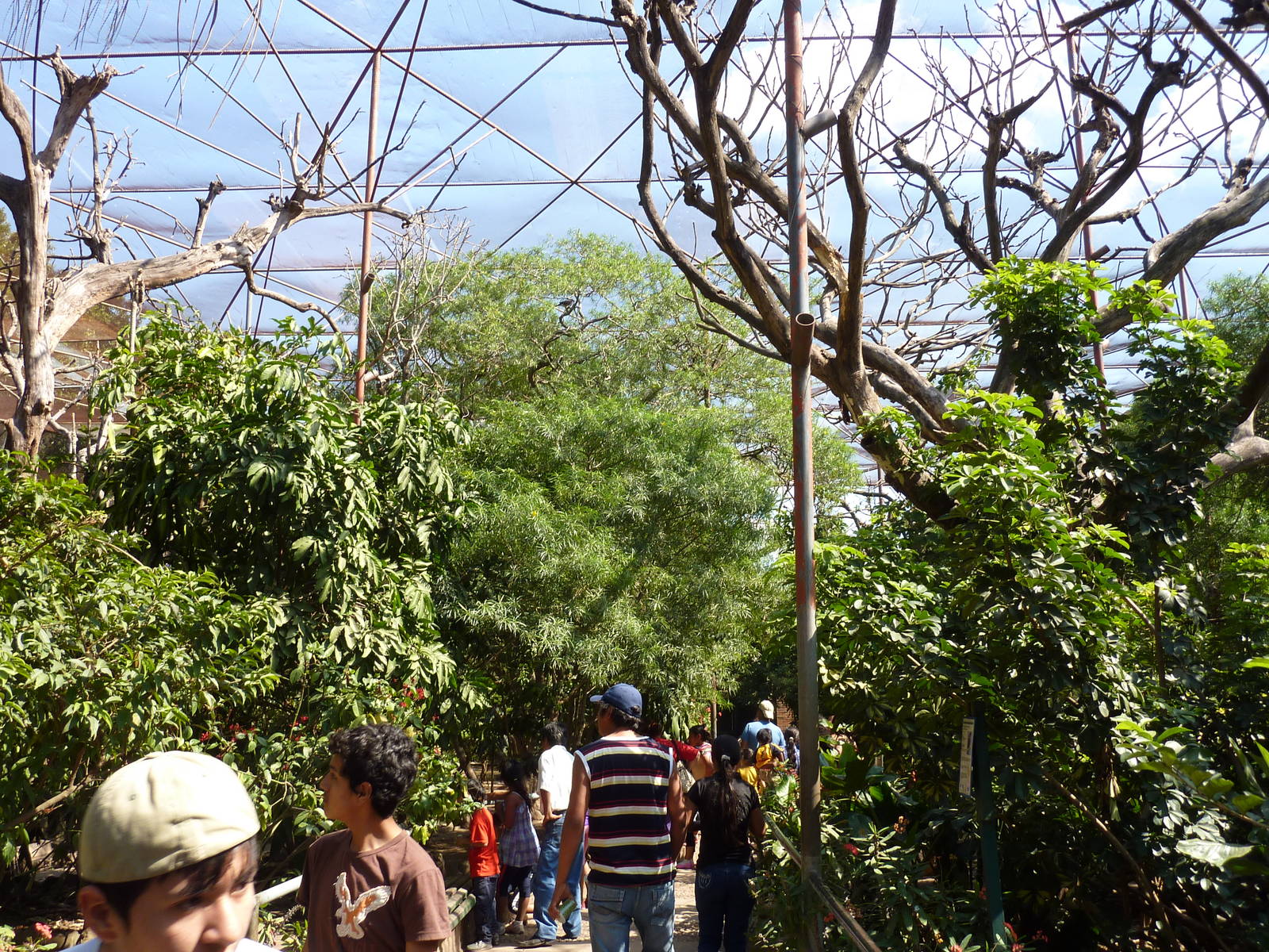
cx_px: 634
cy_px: 476
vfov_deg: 44.2
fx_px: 1173
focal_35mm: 32
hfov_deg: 56.8
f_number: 4
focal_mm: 5.3
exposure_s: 1/160
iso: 80
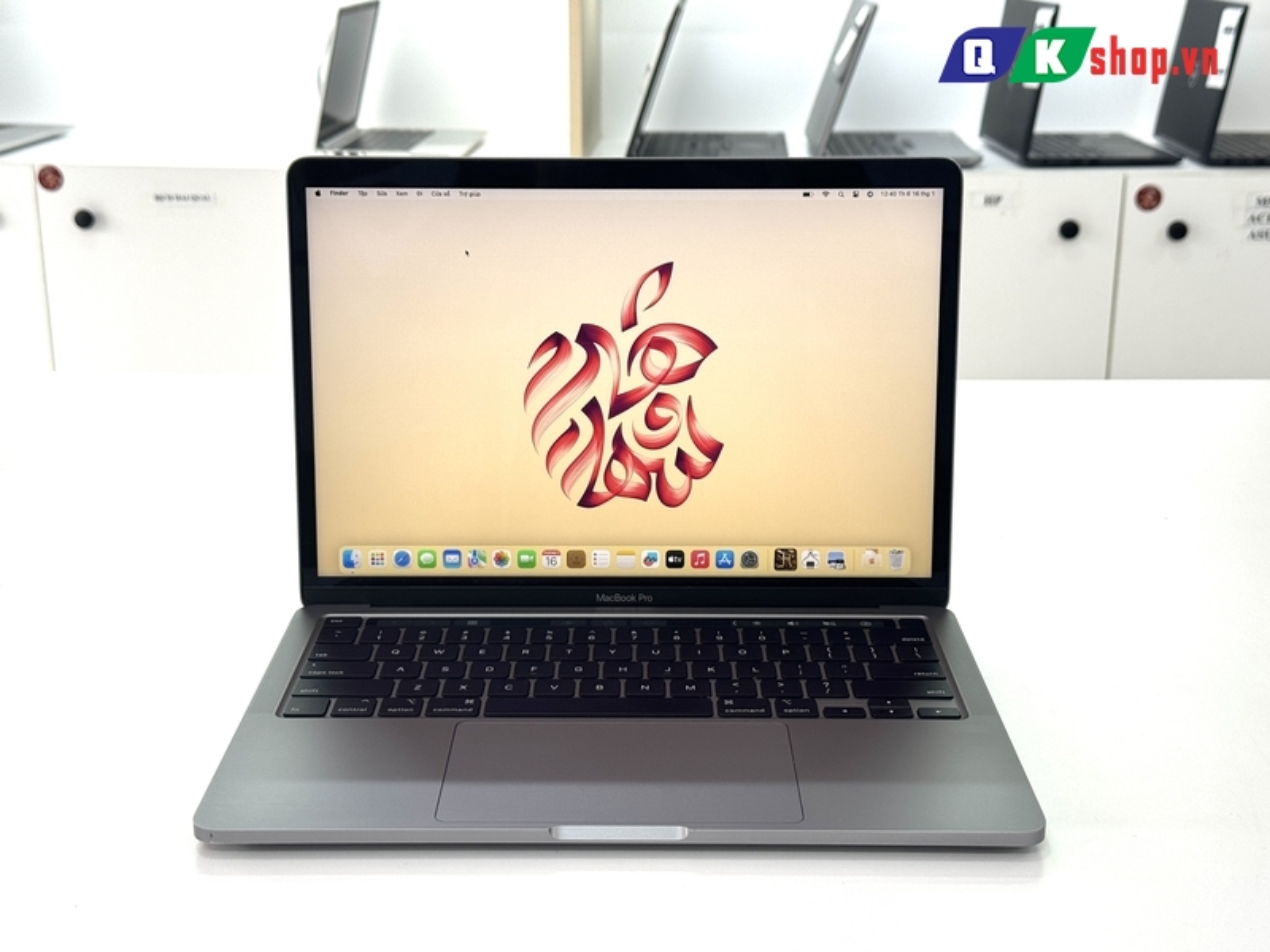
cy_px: 476
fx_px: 1761
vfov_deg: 30.3
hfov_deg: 39.7
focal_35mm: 48
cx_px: 635
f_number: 1.78
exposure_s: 1/146
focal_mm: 6.76
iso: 50
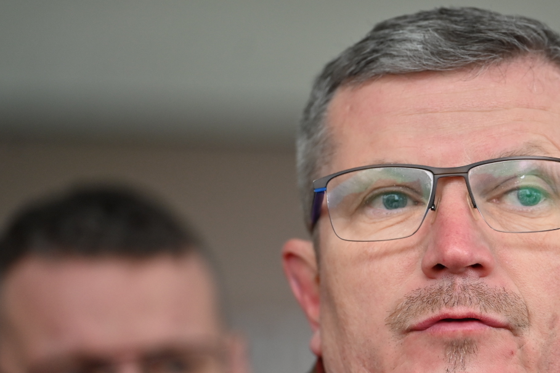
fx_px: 4433
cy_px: 267
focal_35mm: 285
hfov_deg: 7.2
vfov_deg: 4.8
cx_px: 454
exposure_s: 1/160
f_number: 2.8
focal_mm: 160
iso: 320
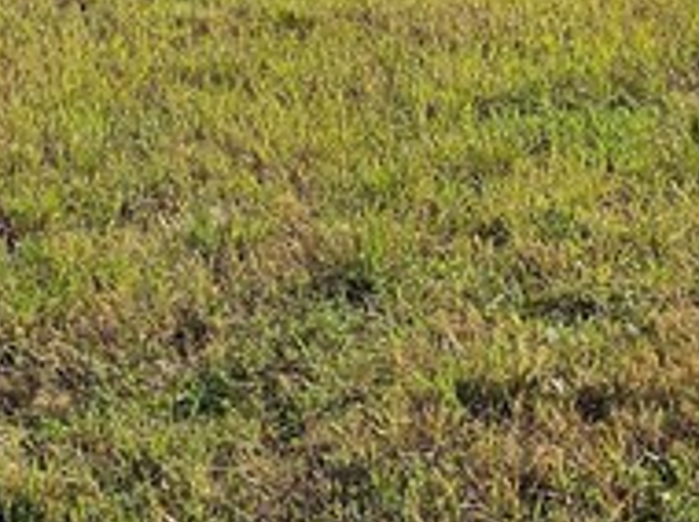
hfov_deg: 15.9
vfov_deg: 11.3
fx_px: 2501
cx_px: 482
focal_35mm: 124
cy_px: -320
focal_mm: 6.3
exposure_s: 1/2021
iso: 10
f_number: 1.7
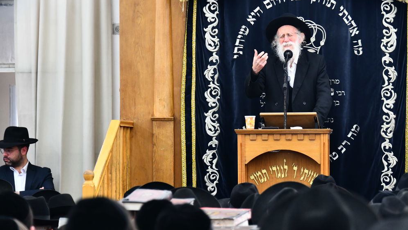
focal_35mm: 221
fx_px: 2391
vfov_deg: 5.5
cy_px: 51
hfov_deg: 9.7
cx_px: 287
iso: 1000
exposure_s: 1/125
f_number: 5.6
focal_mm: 150
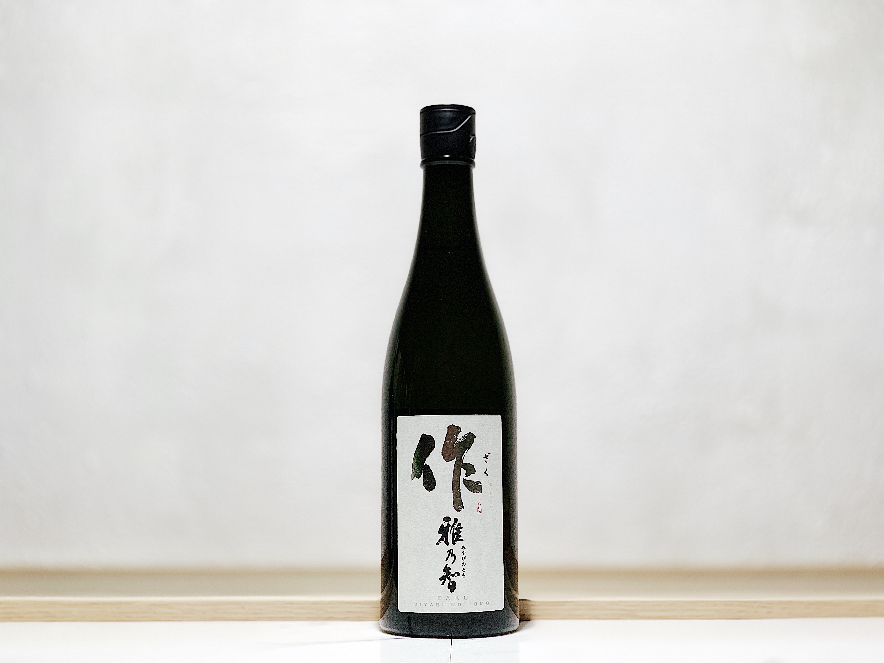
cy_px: 332
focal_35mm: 52
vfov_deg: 28.0
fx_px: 1328
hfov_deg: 36.8
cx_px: 442
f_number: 2.4
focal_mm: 6
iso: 80
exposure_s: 1/50
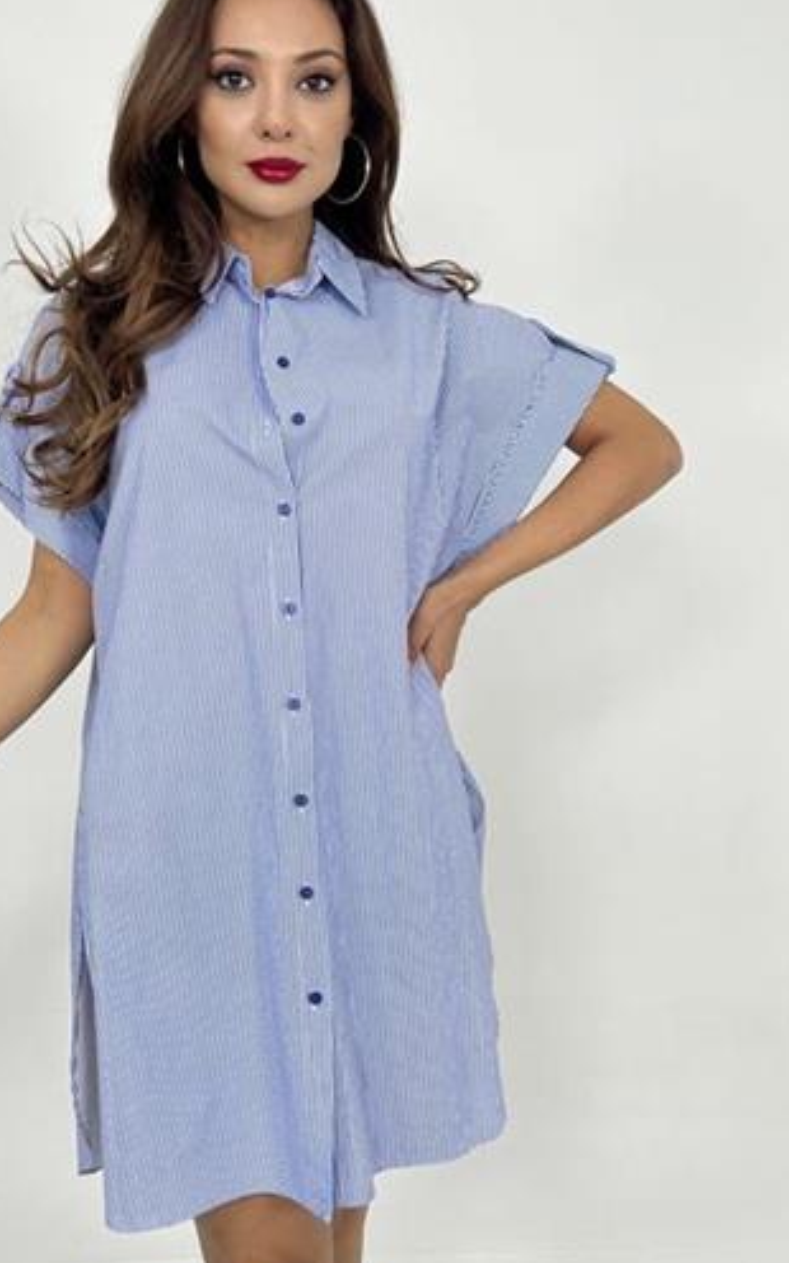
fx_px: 1273
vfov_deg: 52.7
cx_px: 298
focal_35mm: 37
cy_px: 601
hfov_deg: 34.3
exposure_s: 1/123
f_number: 1.5
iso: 40
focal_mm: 5.7
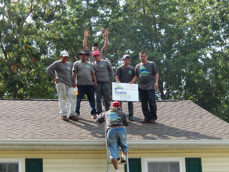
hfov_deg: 16.8
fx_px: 774
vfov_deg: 12.7
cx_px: 114
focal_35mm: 117
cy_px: 86
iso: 180
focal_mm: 21
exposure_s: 1/250
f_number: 5.5
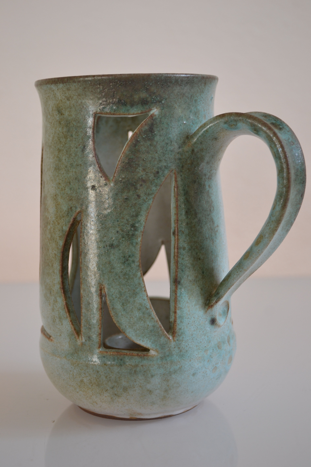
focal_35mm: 63
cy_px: 234
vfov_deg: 31.9
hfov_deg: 21.6
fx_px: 816
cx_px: 156
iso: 400
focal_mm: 42
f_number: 5.3
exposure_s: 1/125
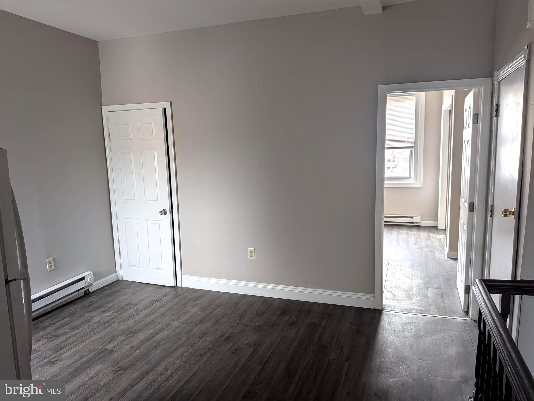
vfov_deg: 56.8
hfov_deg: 71.6
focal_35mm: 24
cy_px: 200
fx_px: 370
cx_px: 267
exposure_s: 1/168
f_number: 1.7
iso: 32
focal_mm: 4.53
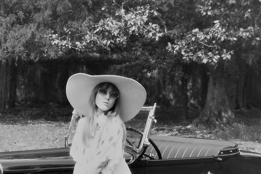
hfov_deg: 20.7
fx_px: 710
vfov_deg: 13.9
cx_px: 86
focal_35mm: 98
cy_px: 152
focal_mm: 24
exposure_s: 1/100
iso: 640
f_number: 22
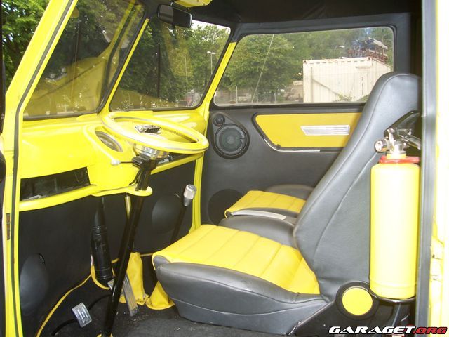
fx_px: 441
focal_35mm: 34
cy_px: 168
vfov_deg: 41.8
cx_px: 224
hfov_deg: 54.0
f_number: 2.7
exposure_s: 1/125
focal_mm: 5.6
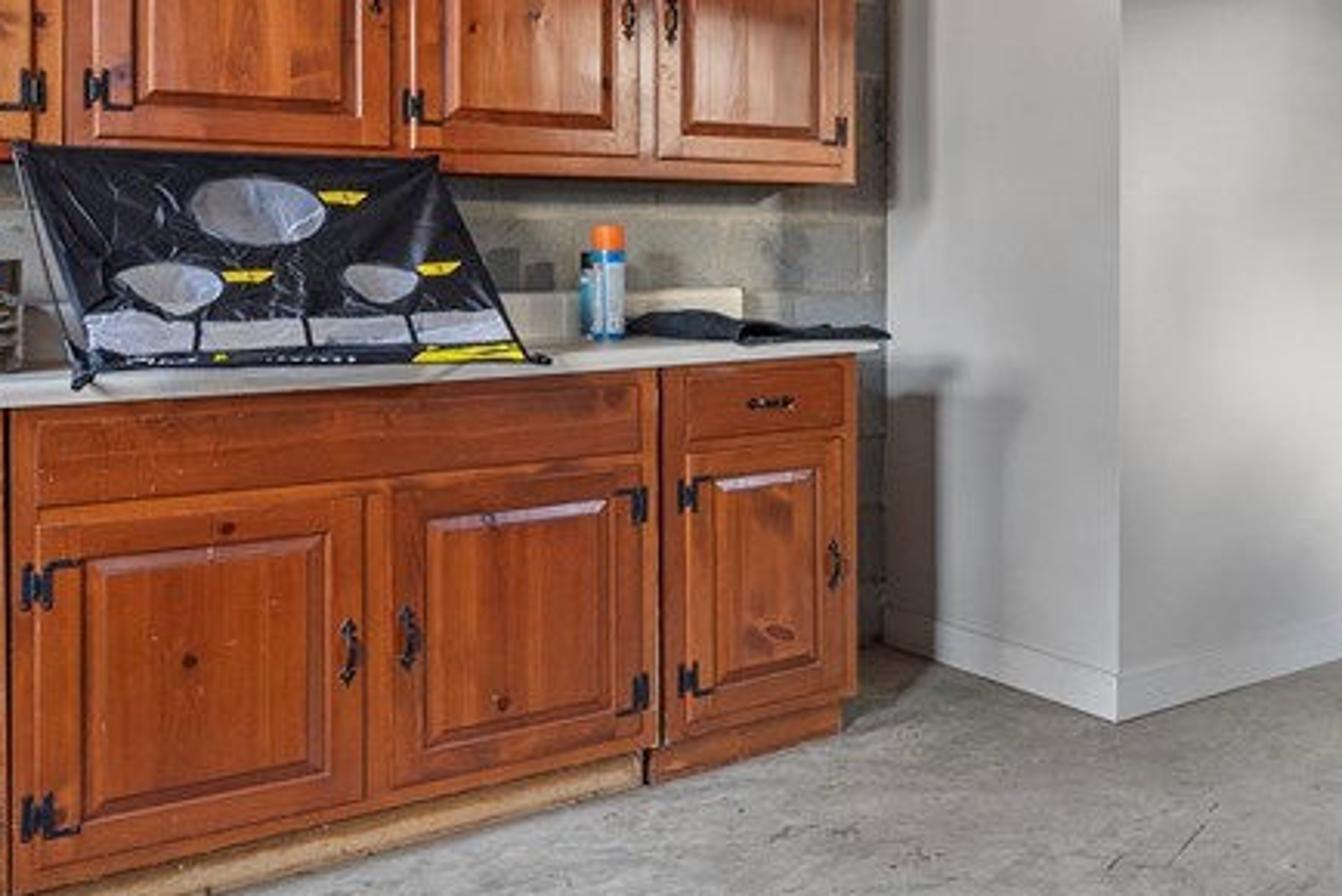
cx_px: 1167
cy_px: 201
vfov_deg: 32.7
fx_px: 1492
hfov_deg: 44.7
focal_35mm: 40
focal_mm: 16
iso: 800
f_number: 8
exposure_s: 1.6
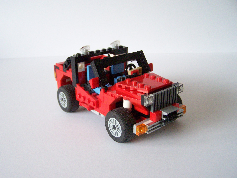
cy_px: 89
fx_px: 260
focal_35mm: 38
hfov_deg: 49.0
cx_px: 118
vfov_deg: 37.7
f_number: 2.8
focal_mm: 6.3
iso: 400
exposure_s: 1/90
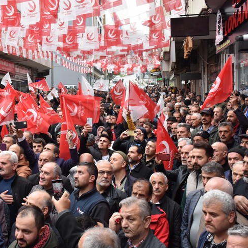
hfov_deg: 37.3
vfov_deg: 37.8
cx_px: 78
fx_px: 362
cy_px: 124
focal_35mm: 45
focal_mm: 23
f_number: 8
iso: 800
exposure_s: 1/250
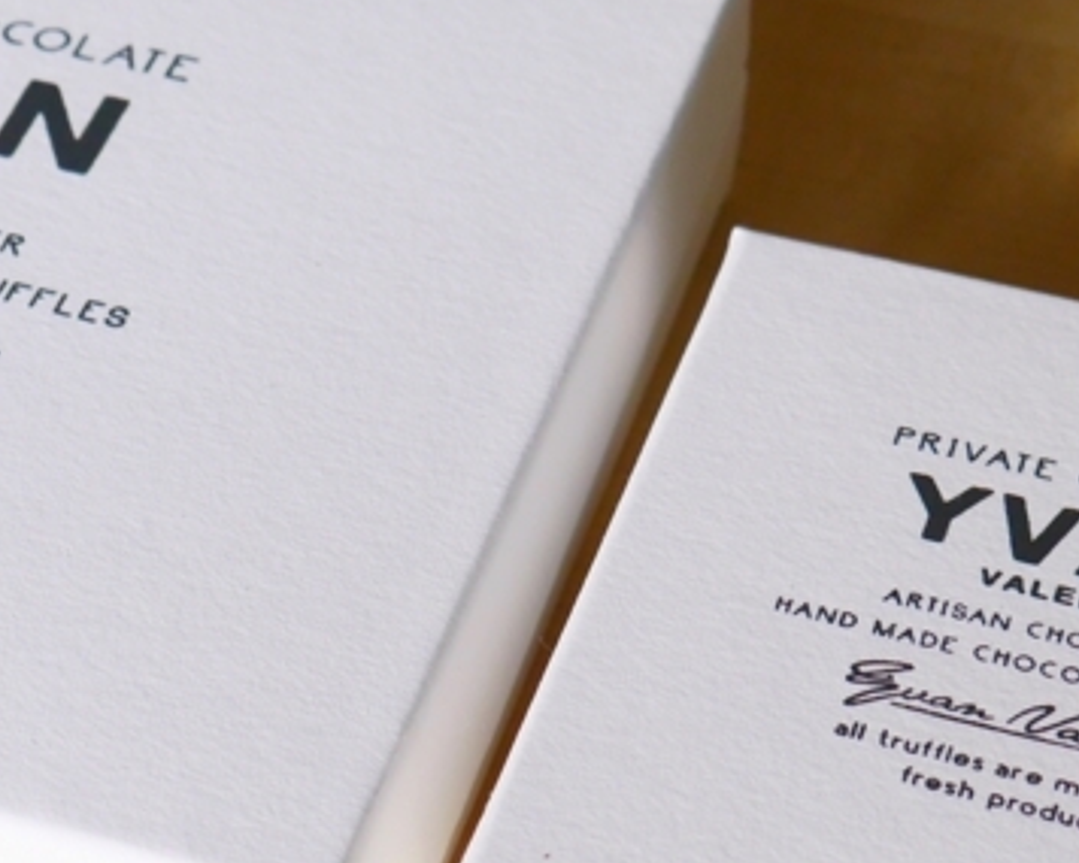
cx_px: 197
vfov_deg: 13.1
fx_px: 3769
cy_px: 444
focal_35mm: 118
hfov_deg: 16.2
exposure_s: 1/80
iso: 160
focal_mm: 21
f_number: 5.4
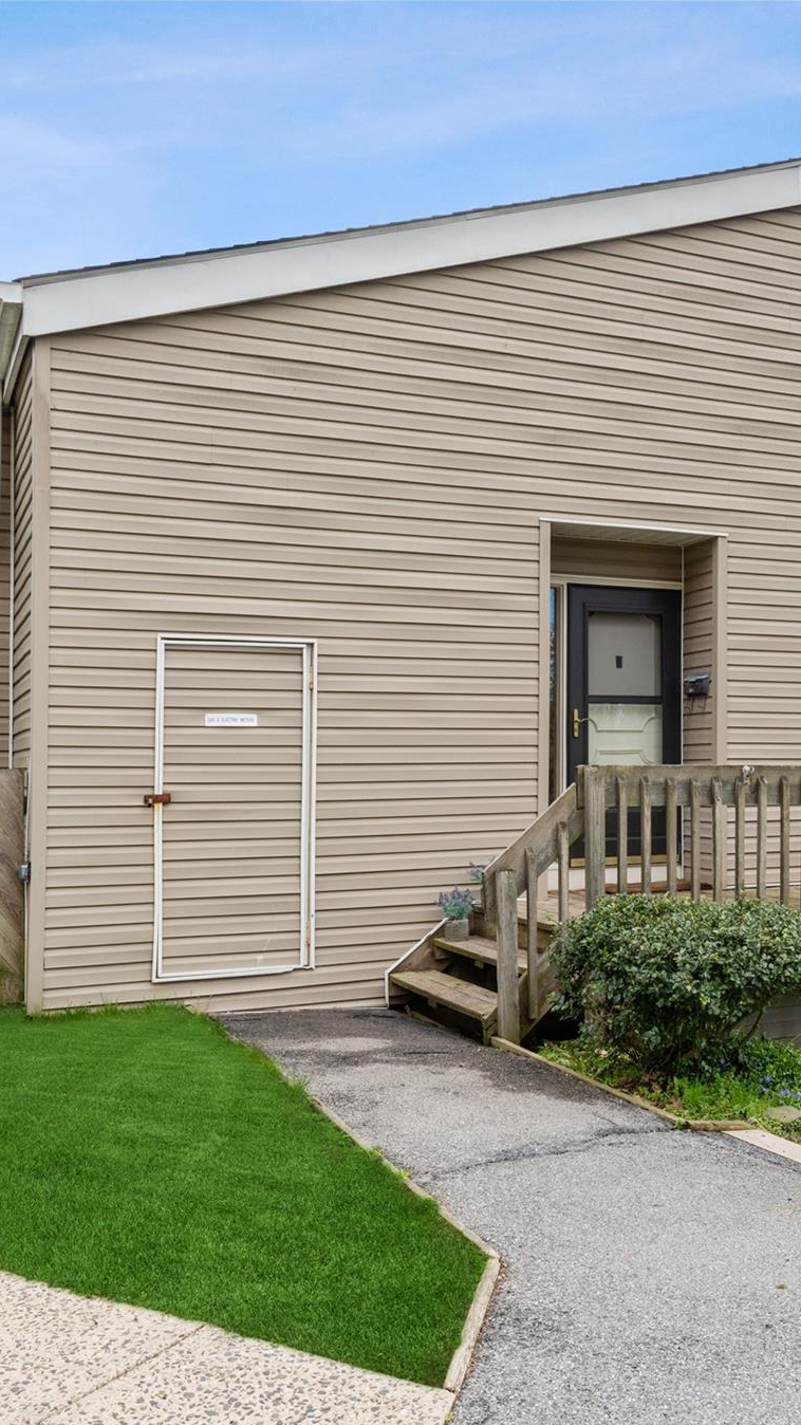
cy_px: 720
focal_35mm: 35
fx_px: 1322
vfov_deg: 56.6
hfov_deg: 32.9
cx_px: 623
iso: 200
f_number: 11
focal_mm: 22
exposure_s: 1/160
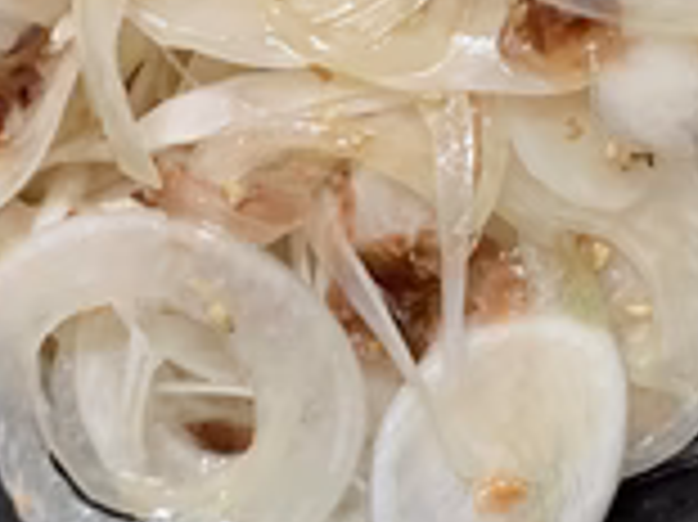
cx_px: 401
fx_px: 1350
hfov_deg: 29.0
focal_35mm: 67
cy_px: 234
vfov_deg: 21.9
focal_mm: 4.25
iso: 320
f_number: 1.8
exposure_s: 1/50
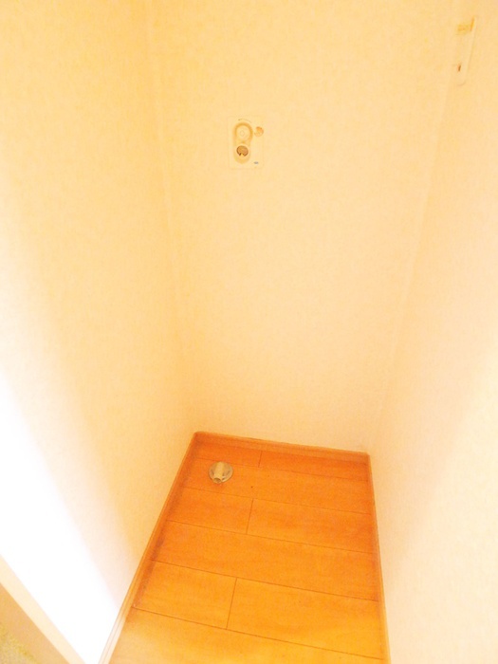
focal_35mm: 24
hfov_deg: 56.8
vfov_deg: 71.6
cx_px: 249
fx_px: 460
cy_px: 332
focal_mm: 5.1
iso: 800
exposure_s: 1/40
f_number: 2
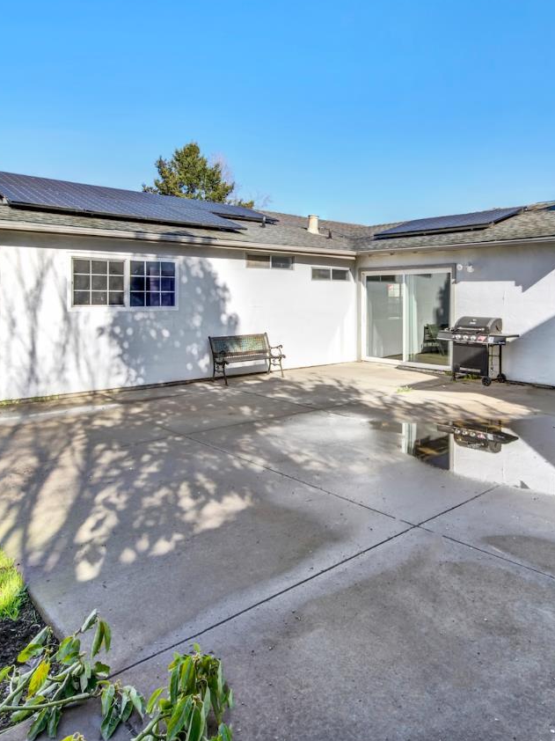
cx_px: 325
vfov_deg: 71.0
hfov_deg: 56.5
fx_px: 513
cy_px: 303
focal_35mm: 24
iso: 100
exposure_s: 1/40
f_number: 14
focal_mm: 14
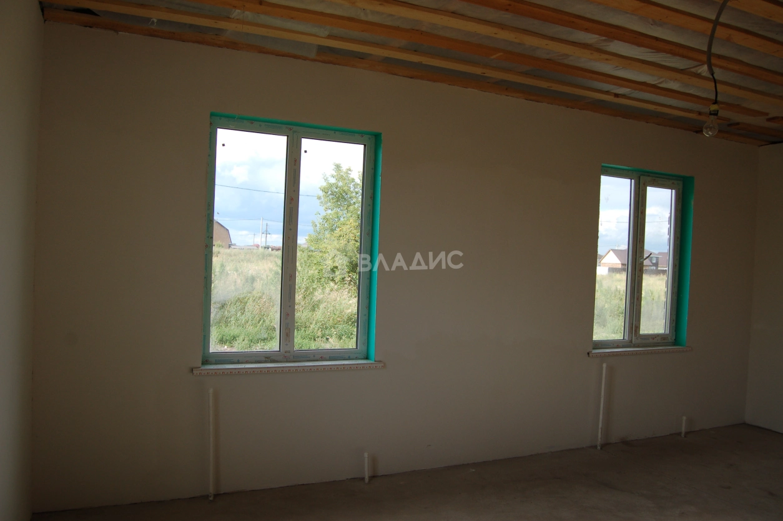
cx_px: 392
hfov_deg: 33.4
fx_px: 1304
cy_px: 260
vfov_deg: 22.6
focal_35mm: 60
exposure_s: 1/250
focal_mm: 40
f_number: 8
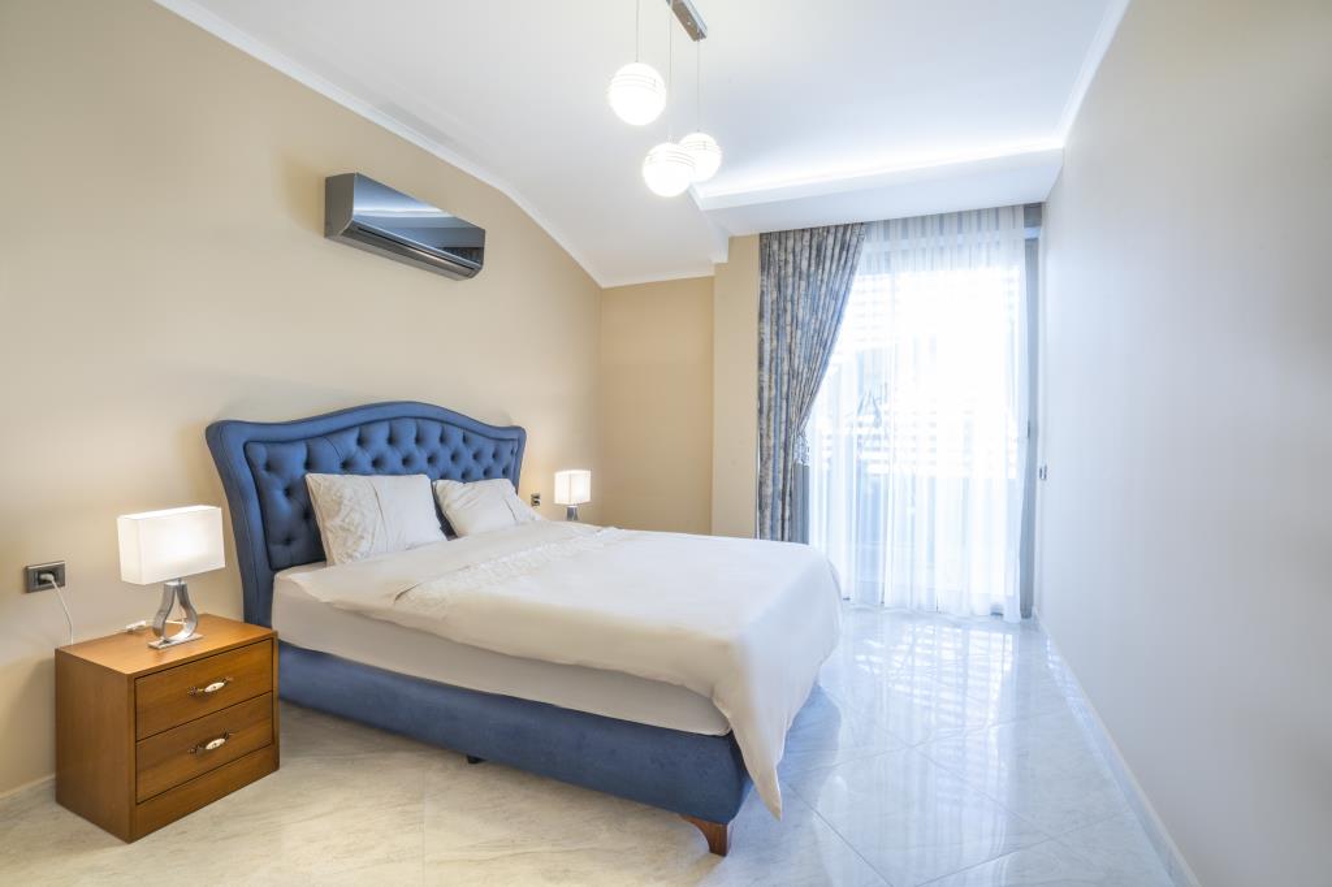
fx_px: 592
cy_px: 444
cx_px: 666
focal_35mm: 16
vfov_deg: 73.7
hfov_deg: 96.8
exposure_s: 3.2
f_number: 20
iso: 200
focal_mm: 16
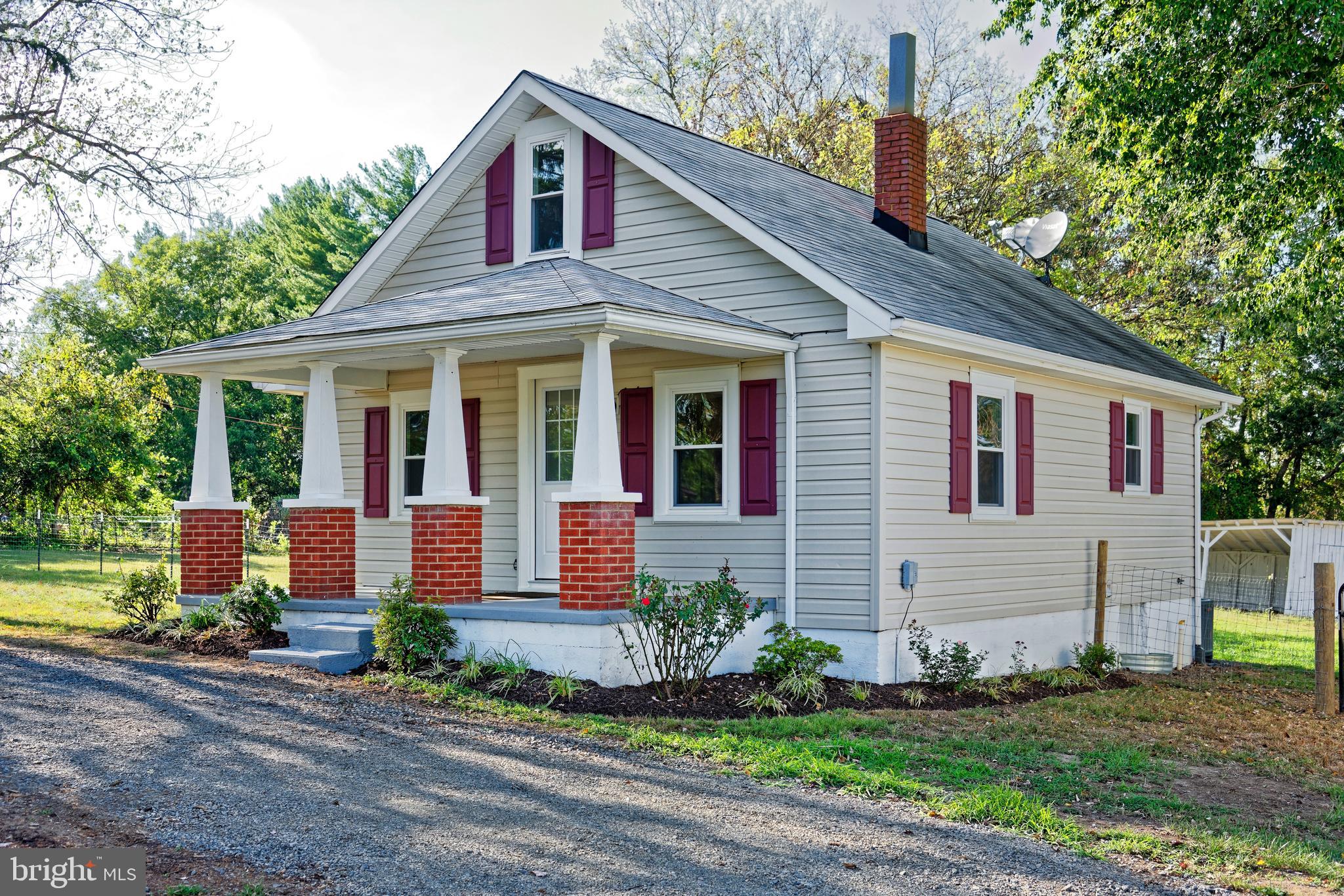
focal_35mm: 38
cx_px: 672
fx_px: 1419
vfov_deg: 35.1
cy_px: 448
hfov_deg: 50.7
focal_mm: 38
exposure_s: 1/200
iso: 250
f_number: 5
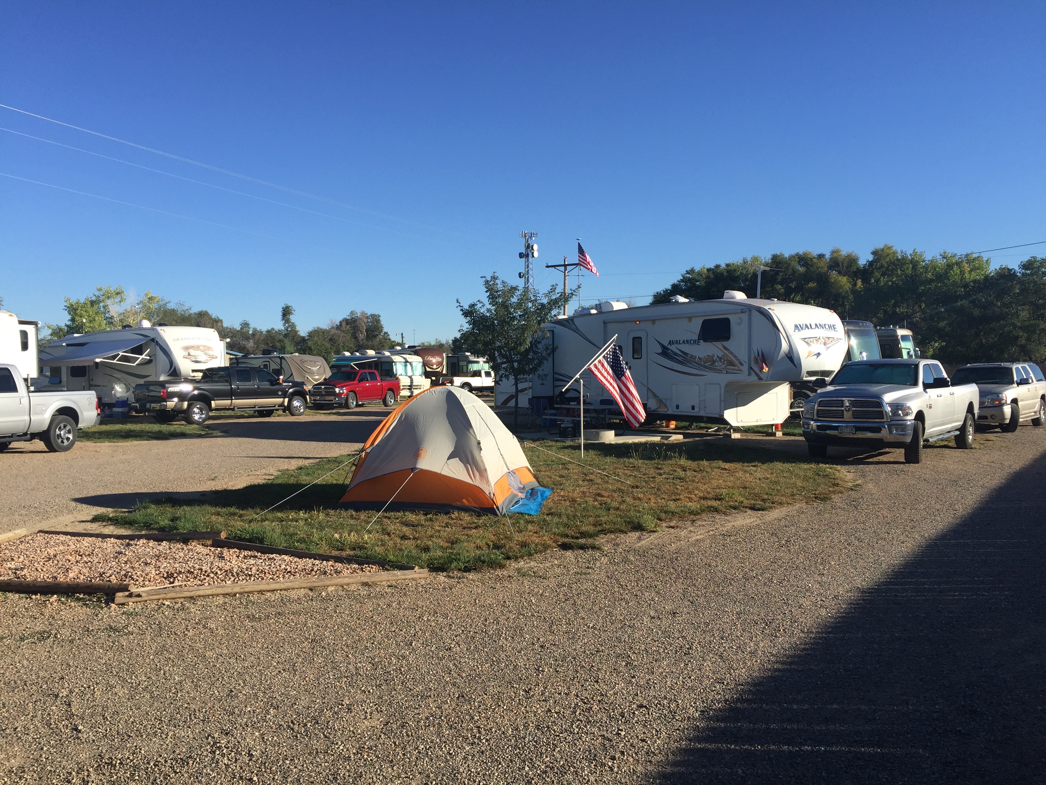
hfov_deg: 61.7
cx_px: 523
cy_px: 392
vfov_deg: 48.2
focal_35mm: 29
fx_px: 876
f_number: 2.2
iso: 32
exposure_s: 1/1647
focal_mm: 4.15
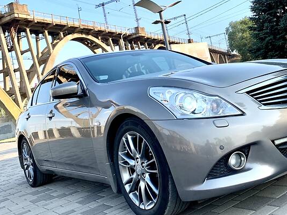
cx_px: 193
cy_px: 75
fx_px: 323
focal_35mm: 39
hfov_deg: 47.0
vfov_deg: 36.5
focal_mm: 4.2
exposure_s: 1/903
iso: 25
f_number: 1.8
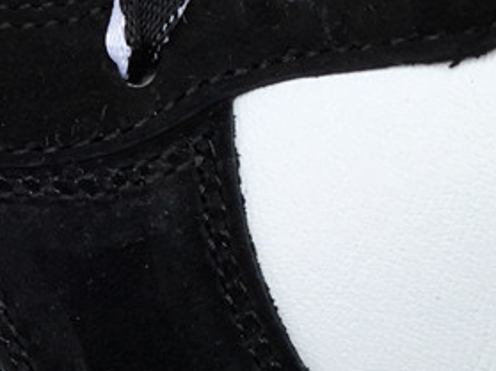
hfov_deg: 19.0
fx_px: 1432
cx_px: -30
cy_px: 242
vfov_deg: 14.8
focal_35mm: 100
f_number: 2.4
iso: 25
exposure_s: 1/256
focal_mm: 3.3
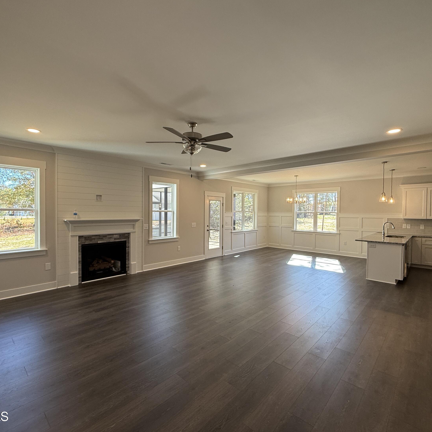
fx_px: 240
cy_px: 214
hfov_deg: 83.9
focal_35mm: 17
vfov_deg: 84.0
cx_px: 210
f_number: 2.2
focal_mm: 2.22
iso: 64
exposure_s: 1/120
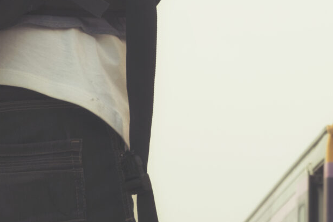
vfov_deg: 6.8
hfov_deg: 10.2
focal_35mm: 199
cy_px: -102
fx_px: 1842
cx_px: 394
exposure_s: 1/250
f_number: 8
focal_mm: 42.5
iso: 200
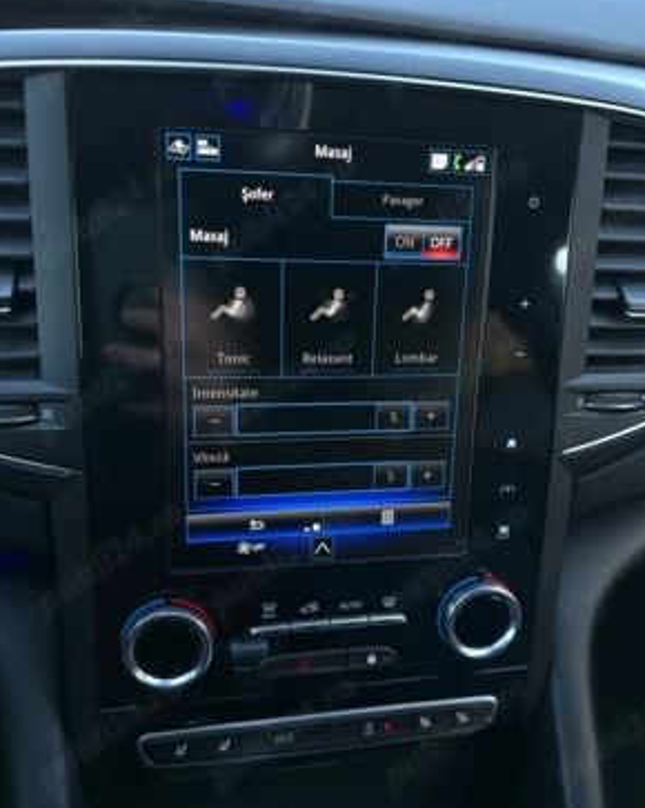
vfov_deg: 62.2
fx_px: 669
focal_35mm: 28
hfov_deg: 51.5
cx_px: 327
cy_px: 412
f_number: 1.6
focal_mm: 5.96
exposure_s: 1/198
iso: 160
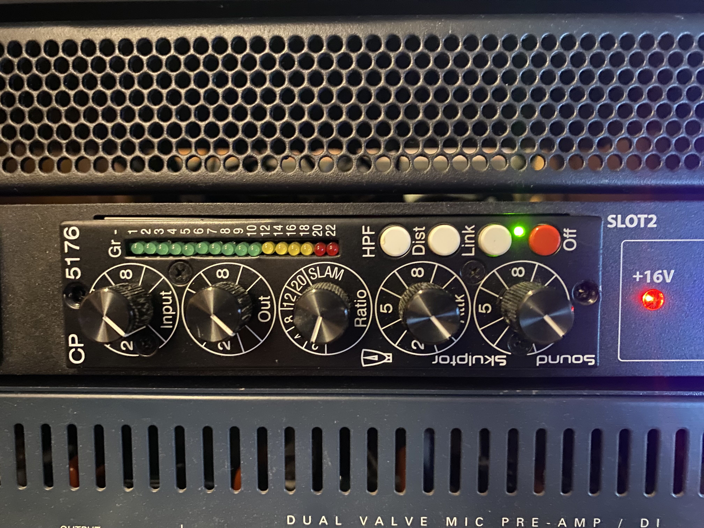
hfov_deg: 69.4
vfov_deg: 54.9
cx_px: 352
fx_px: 508
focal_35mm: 25
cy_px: 264
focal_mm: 4.25
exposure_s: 1/14
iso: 1000
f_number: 1.8
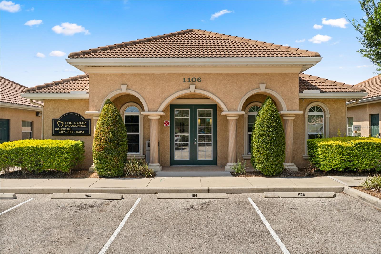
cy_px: 127
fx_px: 317
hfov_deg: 61.9
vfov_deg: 43.6
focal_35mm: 30
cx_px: 190
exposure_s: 1/2000
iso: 320
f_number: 4
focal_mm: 30
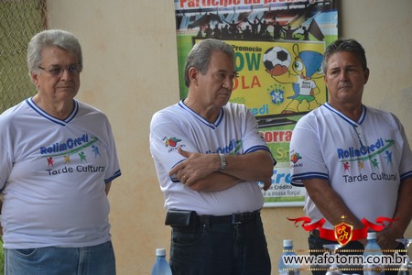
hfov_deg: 10.2
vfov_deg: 6.8
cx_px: 206
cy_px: 138
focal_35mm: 202
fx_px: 2317
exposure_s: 1/200
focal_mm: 135
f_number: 5.6
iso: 400
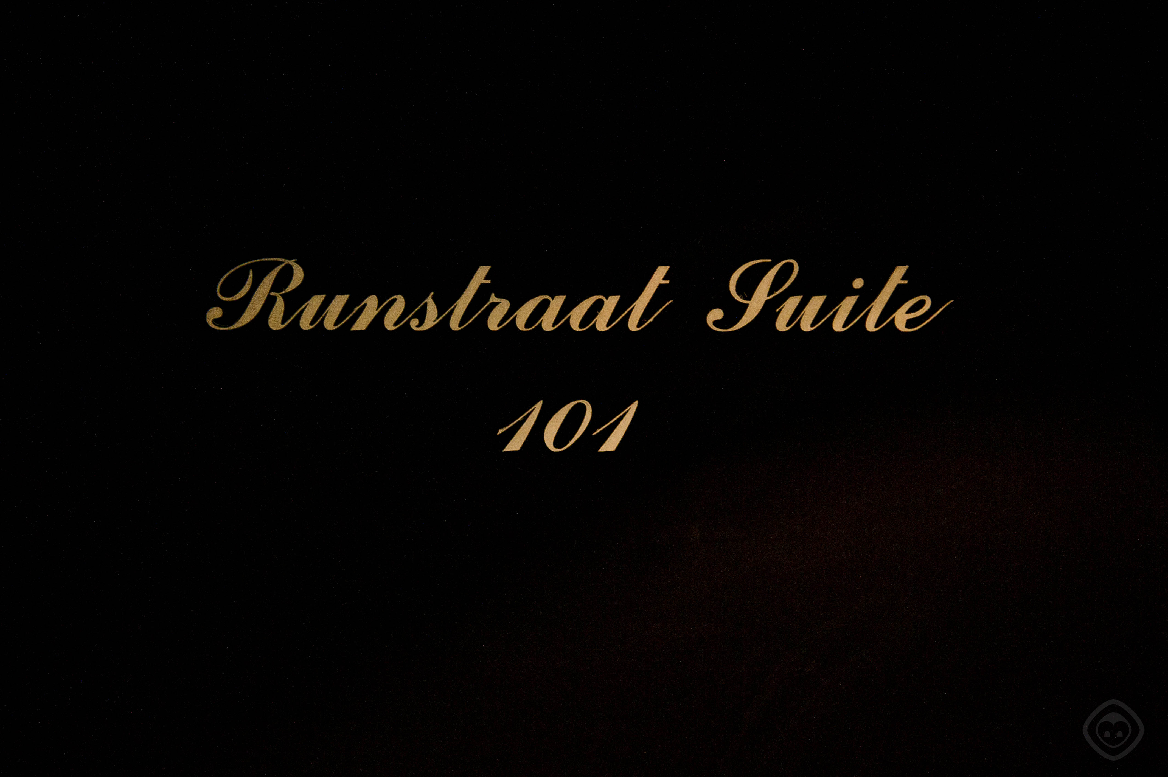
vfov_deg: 27.0
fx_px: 1621
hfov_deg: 39.6
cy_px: 388
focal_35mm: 50
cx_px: 584
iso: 400
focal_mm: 50
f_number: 2.8
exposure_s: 1/60
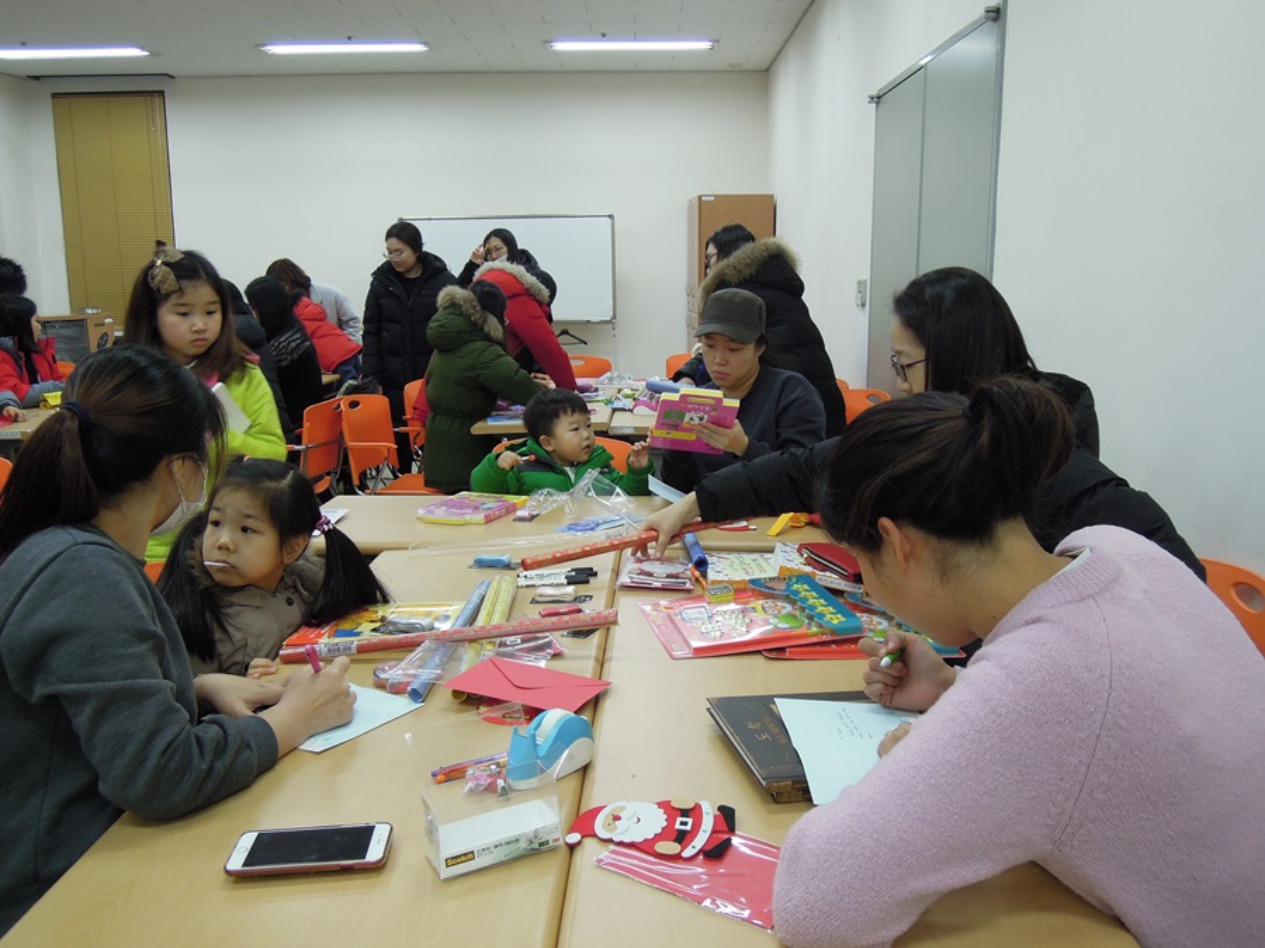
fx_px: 1133
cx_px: 632
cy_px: 474
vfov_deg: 45.4
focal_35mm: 31
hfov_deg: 58.4
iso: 200
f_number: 3
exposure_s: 1/50
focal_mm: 5.5
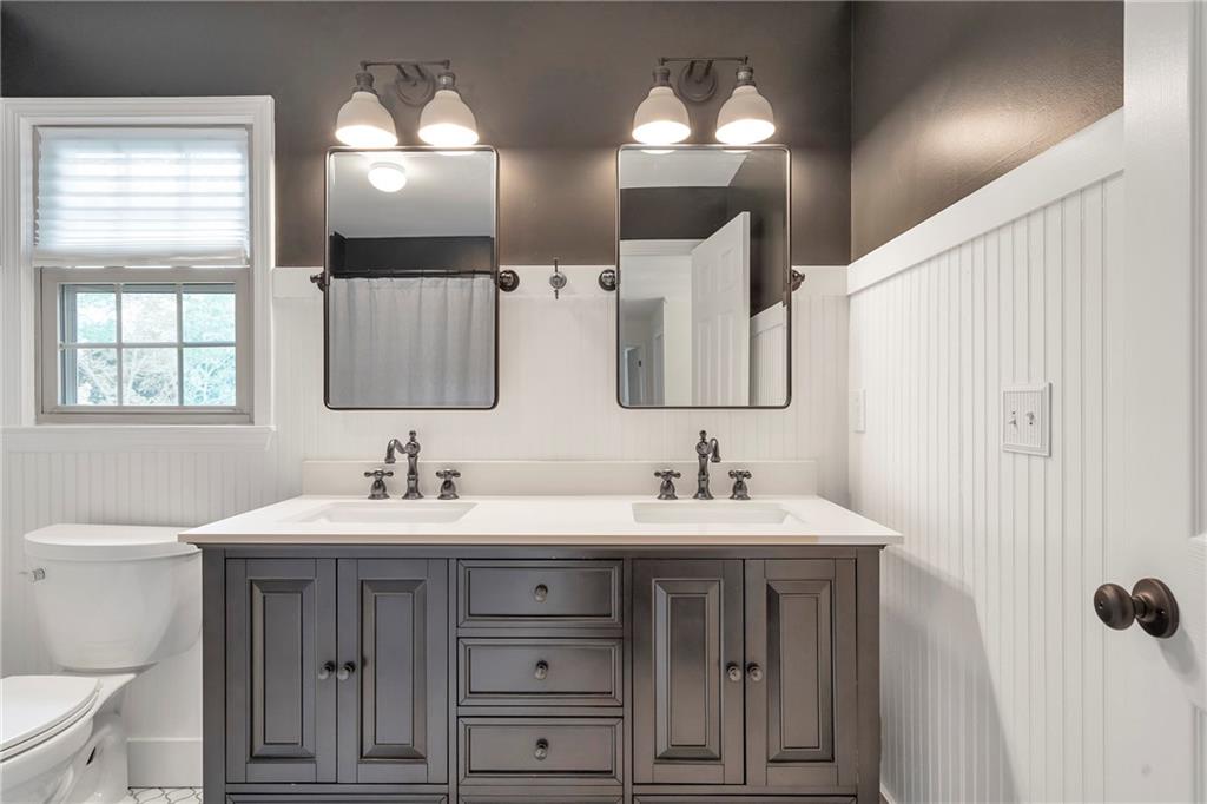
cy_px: 402
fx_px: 603
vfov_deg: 67.3
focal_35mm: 18
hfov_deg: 90.0
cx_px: 604
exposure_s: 1/5
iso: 320
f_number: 8
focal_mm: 18
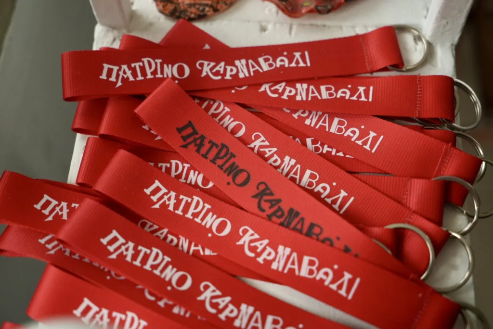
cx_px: 246
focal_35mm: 47
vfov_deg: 28.7
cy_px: 164
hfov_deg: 41.9
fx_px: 644
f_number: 4
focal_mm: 47
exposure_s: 1/250
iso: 1000
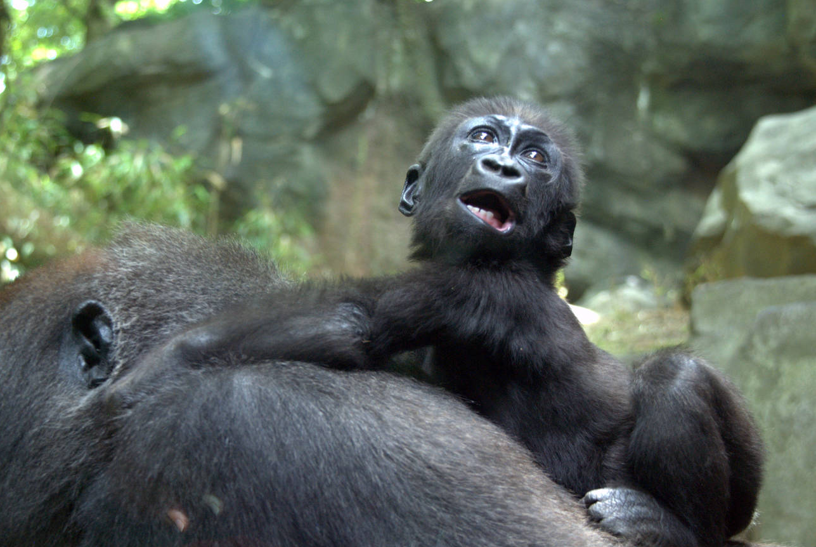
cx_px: 314
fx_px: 2202
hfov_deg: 21.0
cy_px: 299
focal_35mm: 97
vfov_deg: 14.1
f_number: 5
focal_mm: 52
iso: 1100
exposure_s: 1/30
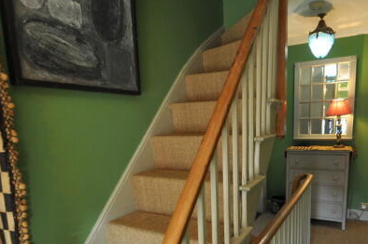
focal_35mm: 25
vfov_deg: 49.7
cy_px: 175
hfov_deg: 70.8
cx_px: 221
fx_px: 255
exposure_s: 1/15
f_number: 4
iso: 400
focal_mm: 10
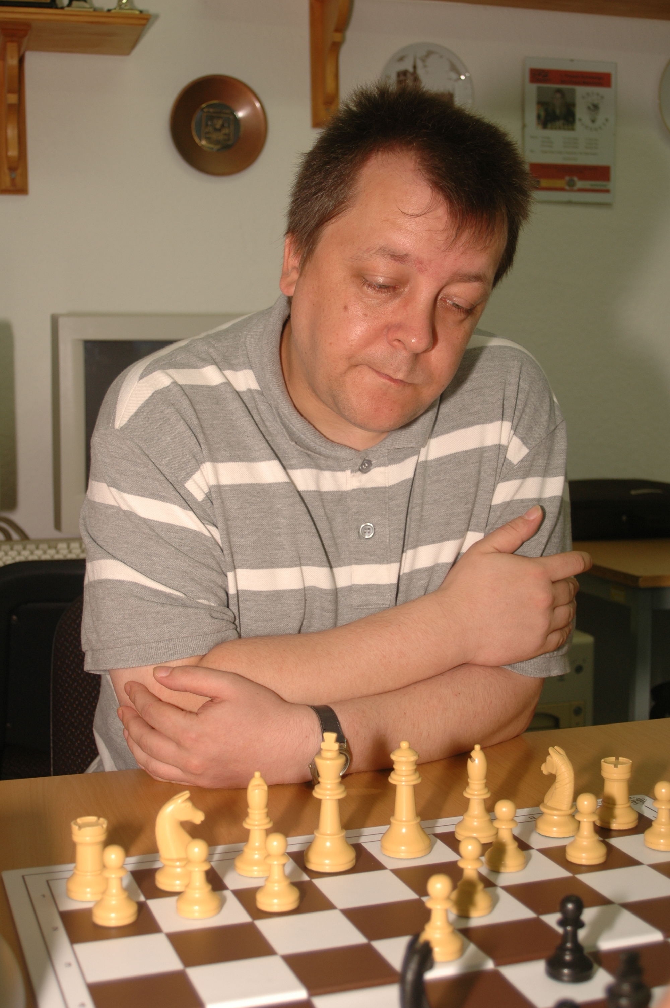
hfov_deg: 28.0
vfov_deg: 41.1
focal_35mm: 48
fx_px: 1342
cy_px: 504
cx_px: 335
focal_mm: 32
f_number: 4.8
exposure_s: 1/60
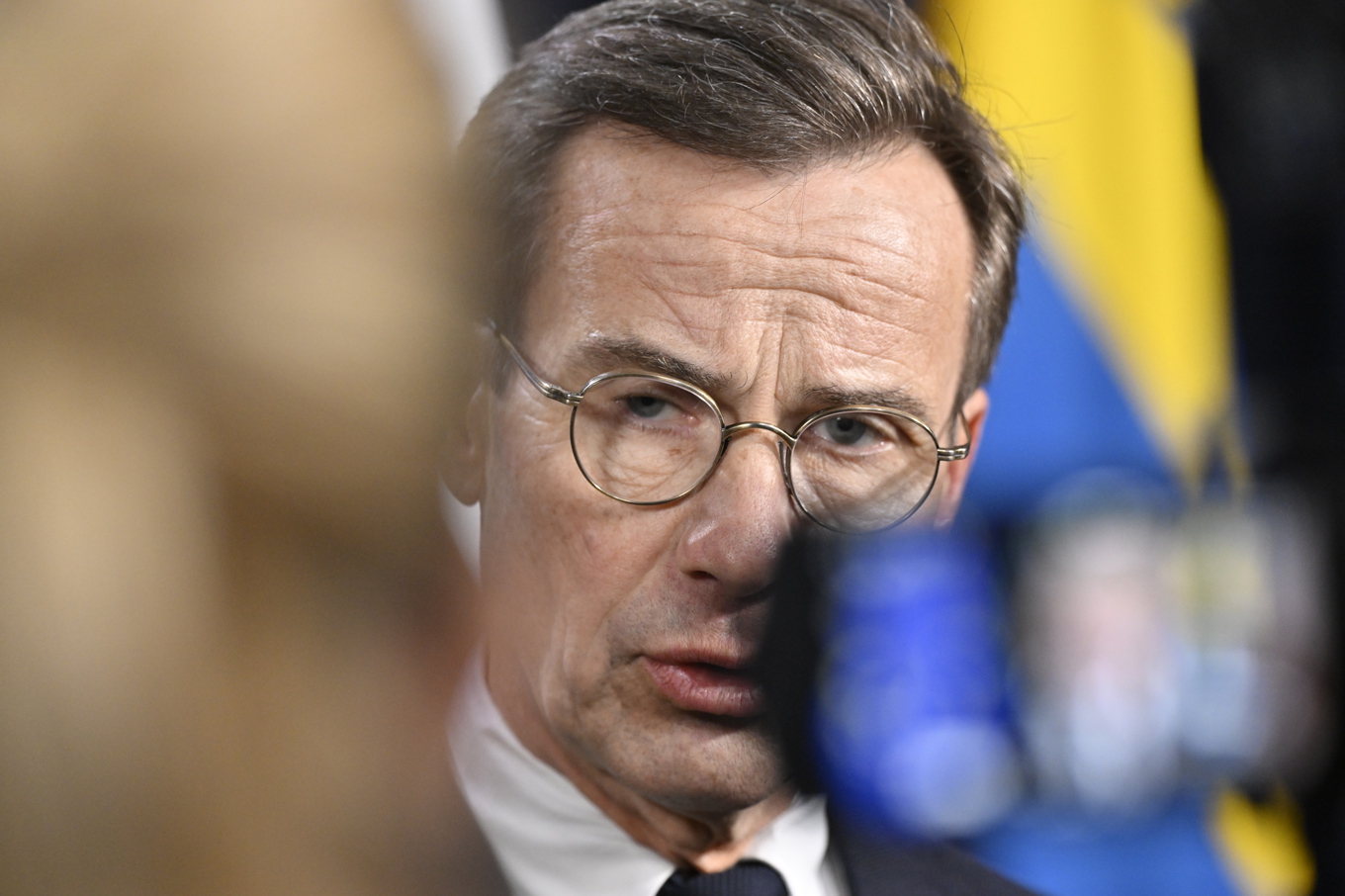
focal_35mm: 140
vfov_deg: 9.8
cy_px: 448
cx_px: 672
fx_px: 5229
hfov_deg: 14.7
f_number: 4
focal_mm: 140
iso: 3200
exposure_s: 1/320
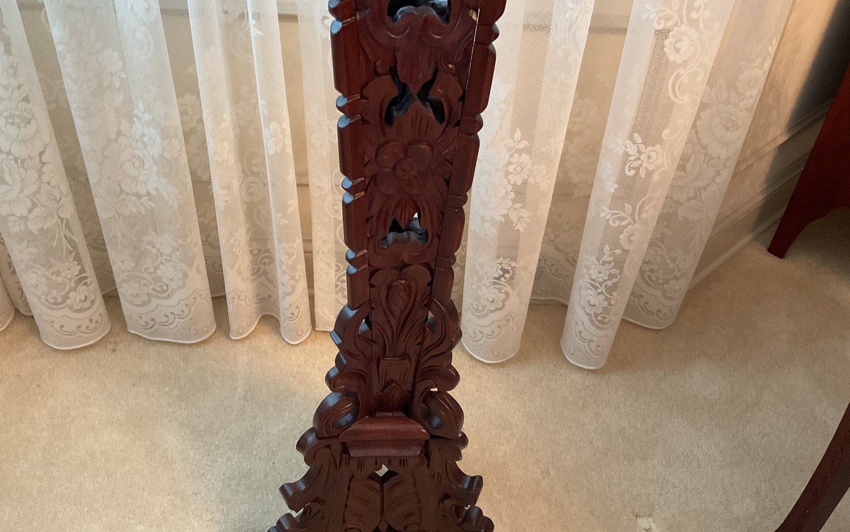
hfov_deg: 61.2
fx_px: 718
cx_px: 422
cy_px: 238
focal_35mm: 31
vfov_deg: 40.6
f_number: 1.8
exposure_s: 1/40
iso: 200
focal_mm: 3
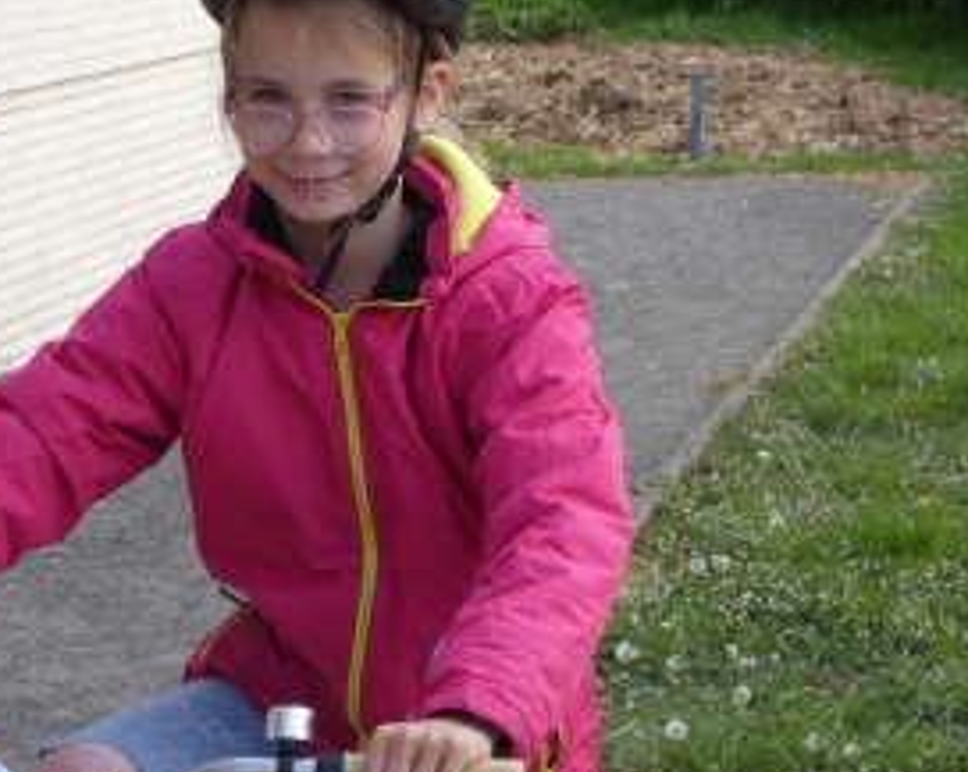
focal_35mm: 161
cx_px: 491
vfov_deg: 9.6
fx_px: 4608
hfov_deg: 12.0
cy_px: 334
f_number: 5
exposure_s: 1/125
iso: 80
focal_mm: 20.1
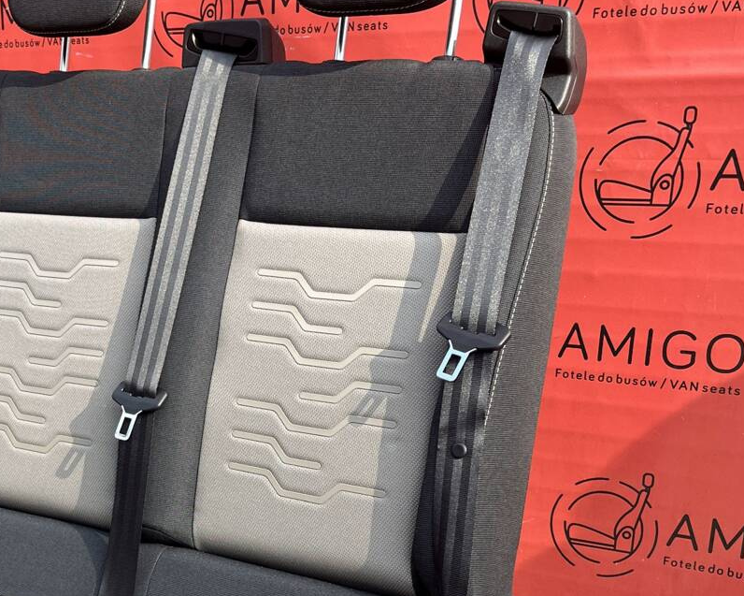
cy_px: 501
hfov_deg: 36.0
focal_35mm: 51
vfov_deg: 28.9
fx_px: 1123
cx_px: 210
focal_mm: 5.1
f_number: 1.6
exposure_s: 1/657
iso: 50
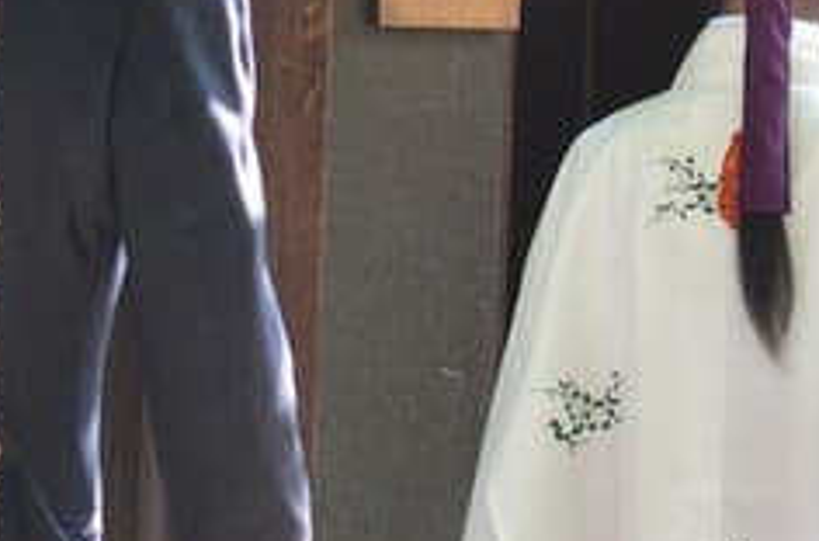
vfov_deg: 2.3
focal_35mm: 604
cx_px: 753
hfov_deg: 3.4
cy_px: 80
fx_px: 13704
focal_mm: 66
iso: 1000
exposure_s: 1/320
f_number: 6.3
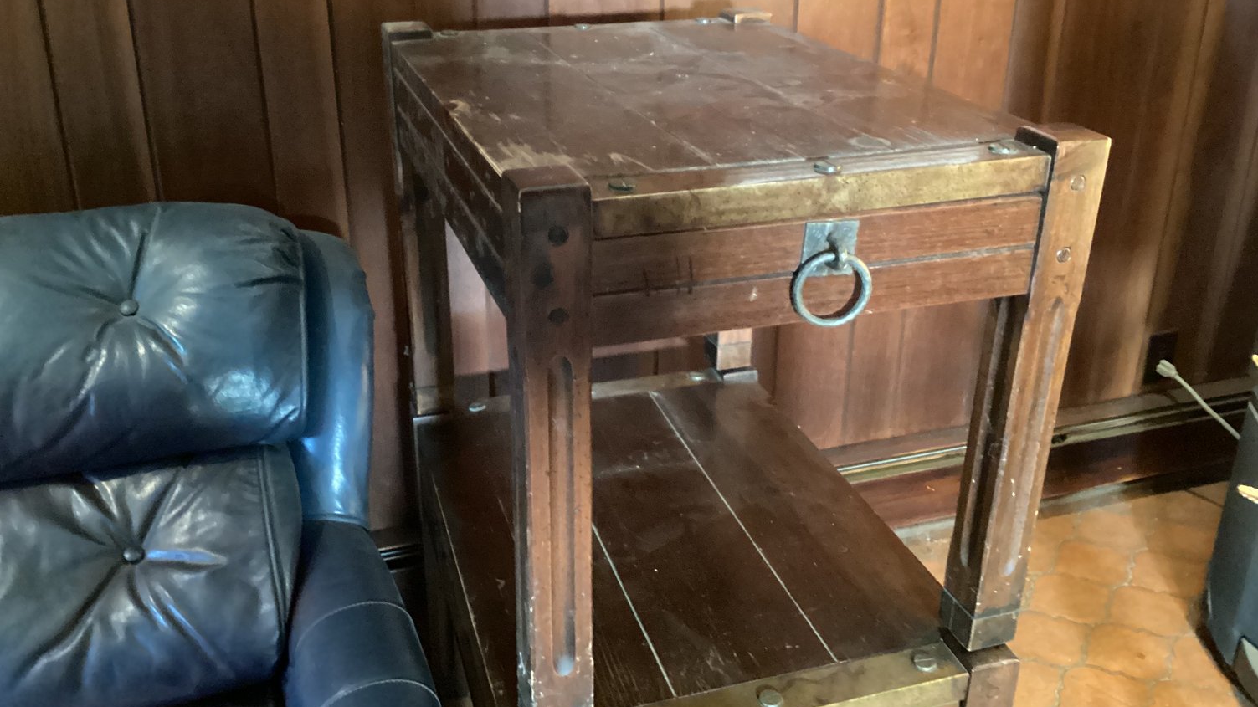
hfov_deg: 58.0
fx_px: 1134
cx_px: 626
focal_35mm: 34
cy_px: 270
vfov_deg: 34.5
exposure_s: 1/17
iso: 640
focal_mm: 3.3
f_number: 2.4
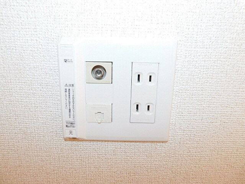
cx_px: 122
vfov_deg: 58.9
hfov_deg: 73.9
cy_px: 92
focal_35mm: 23
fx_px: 163
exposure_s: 1/30
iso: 160
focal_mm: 4
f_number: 3
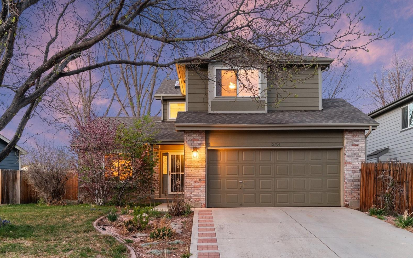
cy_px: 128
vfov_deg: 38.3
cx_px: 205
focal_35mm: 33
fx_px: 371
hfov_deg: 58.2
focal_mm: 32
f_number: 8
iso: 400
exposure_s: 1/5
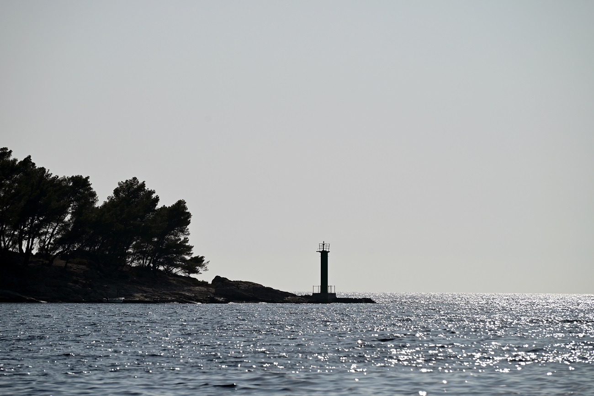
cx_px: 297
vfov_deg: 6.2
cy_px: 198
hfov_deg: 9.4
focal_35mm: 220
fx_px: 3630
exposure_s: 1/2000
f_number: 8
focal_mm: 220
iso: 100
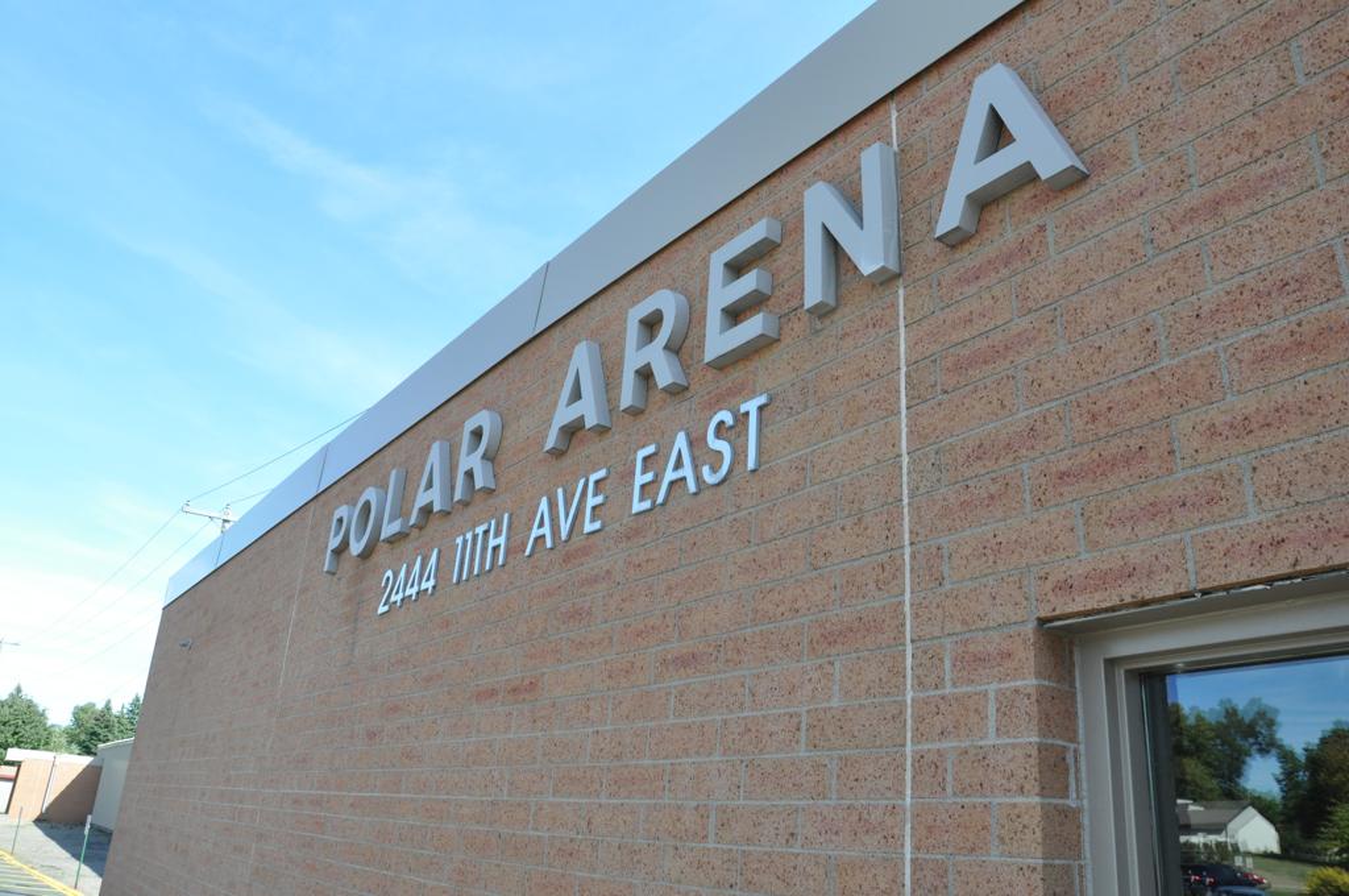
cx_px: 674
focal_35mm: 27
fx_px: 1010
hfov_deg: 67.4
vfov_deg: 47.8
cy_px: 448
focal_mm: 18
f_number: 10
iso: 1000
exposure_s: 1/400
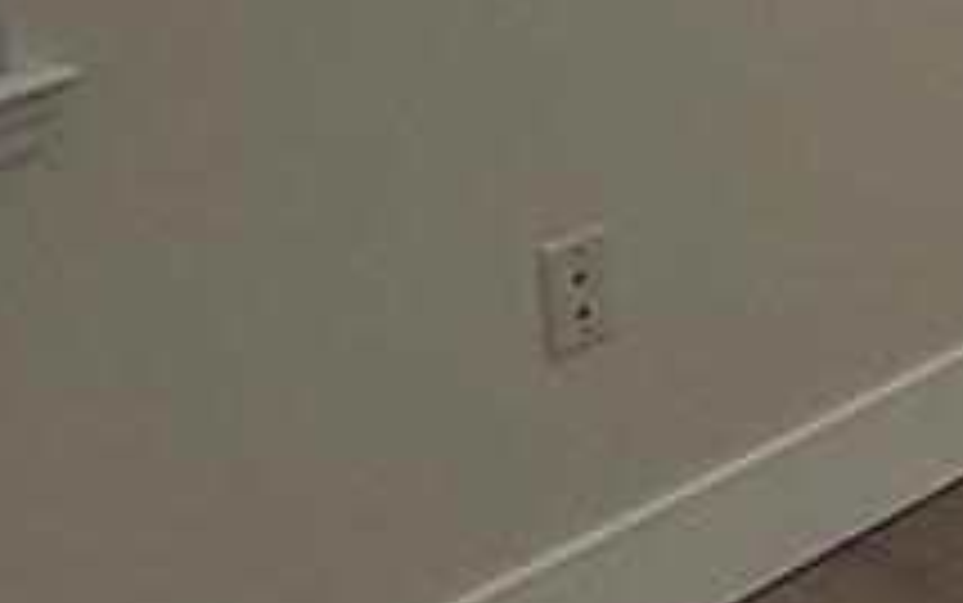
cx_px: 2115
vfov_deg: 10.7
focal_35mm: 111
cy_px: -657
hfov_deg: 14.4
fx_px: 2915
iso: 64
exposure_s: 1/99
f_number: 2.2
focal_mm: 2.22
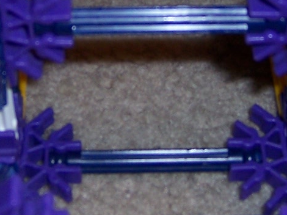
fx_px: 903
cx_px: 79
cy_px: 32
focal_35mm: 109
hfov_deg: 18.0
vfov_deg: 13.5
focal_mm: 5.5
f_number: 2.8
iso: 80
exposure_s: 1/60
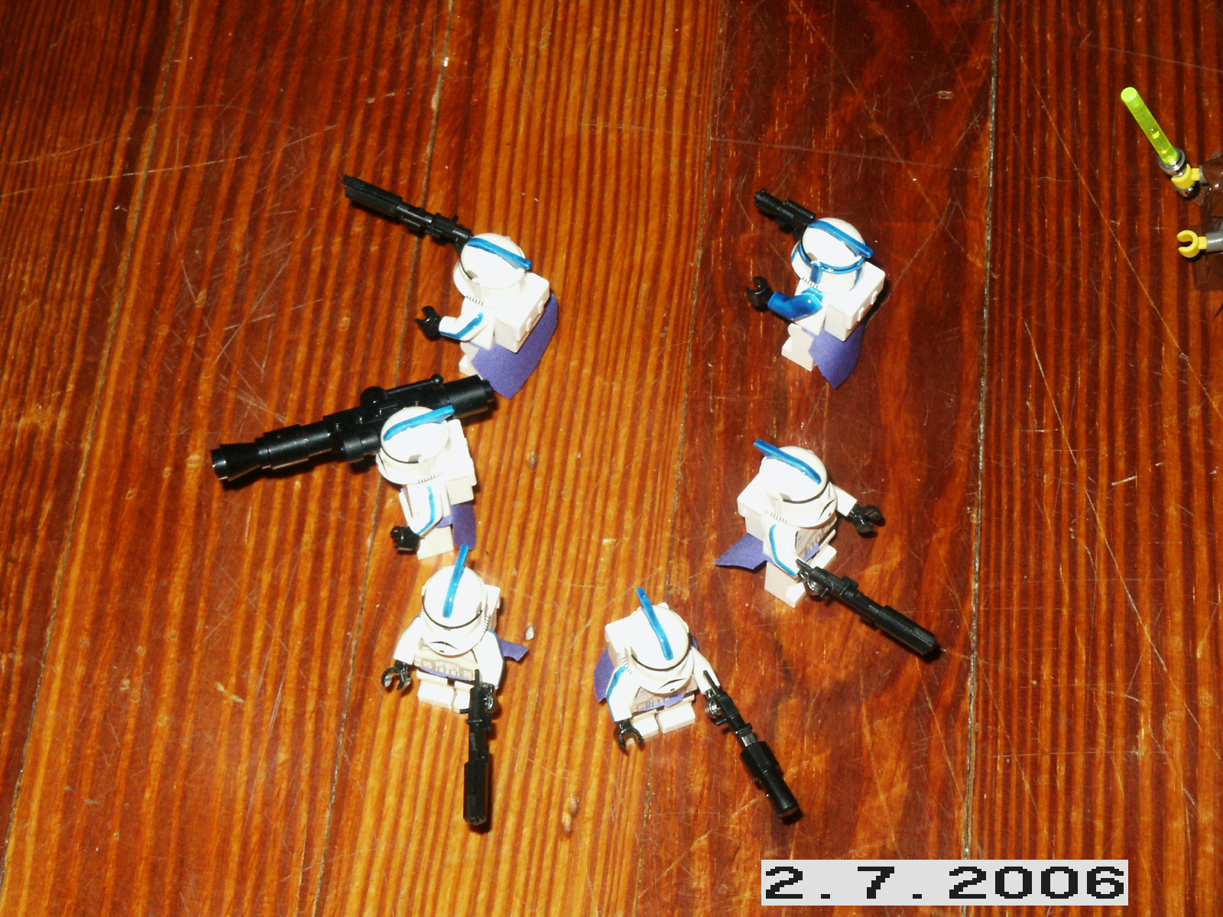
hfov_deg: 23.0
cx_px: 612
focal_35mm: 85
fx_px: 3003
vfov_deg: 17.4
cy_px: 458
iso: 200
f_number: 8
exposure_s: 1/90
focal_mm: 16.94
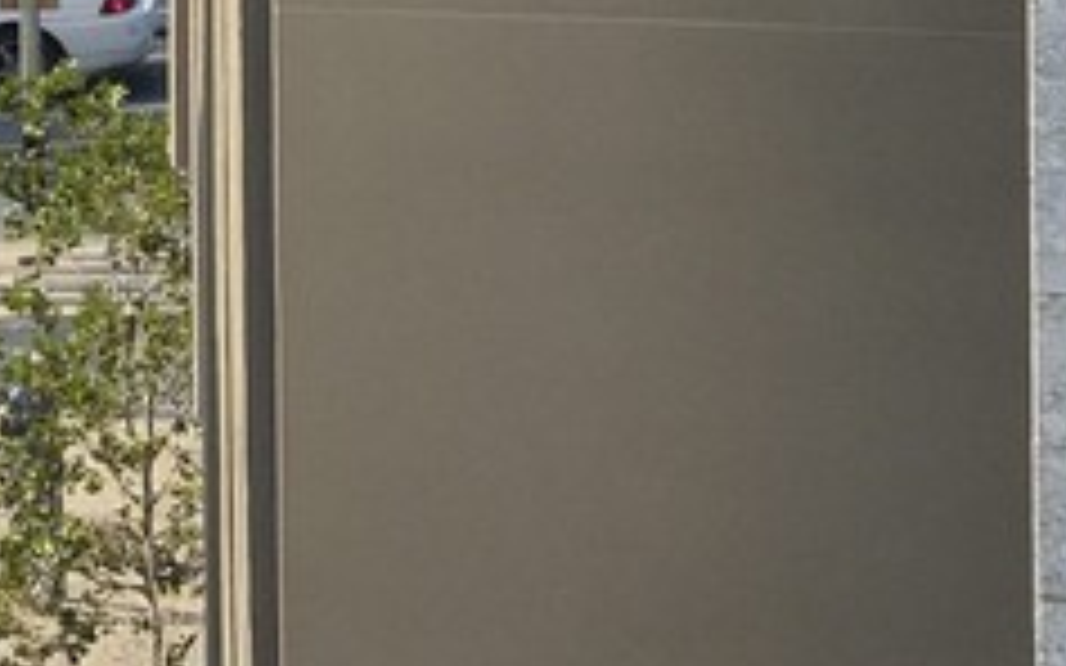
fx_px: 36916
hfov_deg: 1.6
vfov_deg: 1.0
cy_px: -1440
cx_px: -2384
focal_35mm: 1271
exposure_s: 1/320
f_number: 11
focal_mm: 185
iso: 400
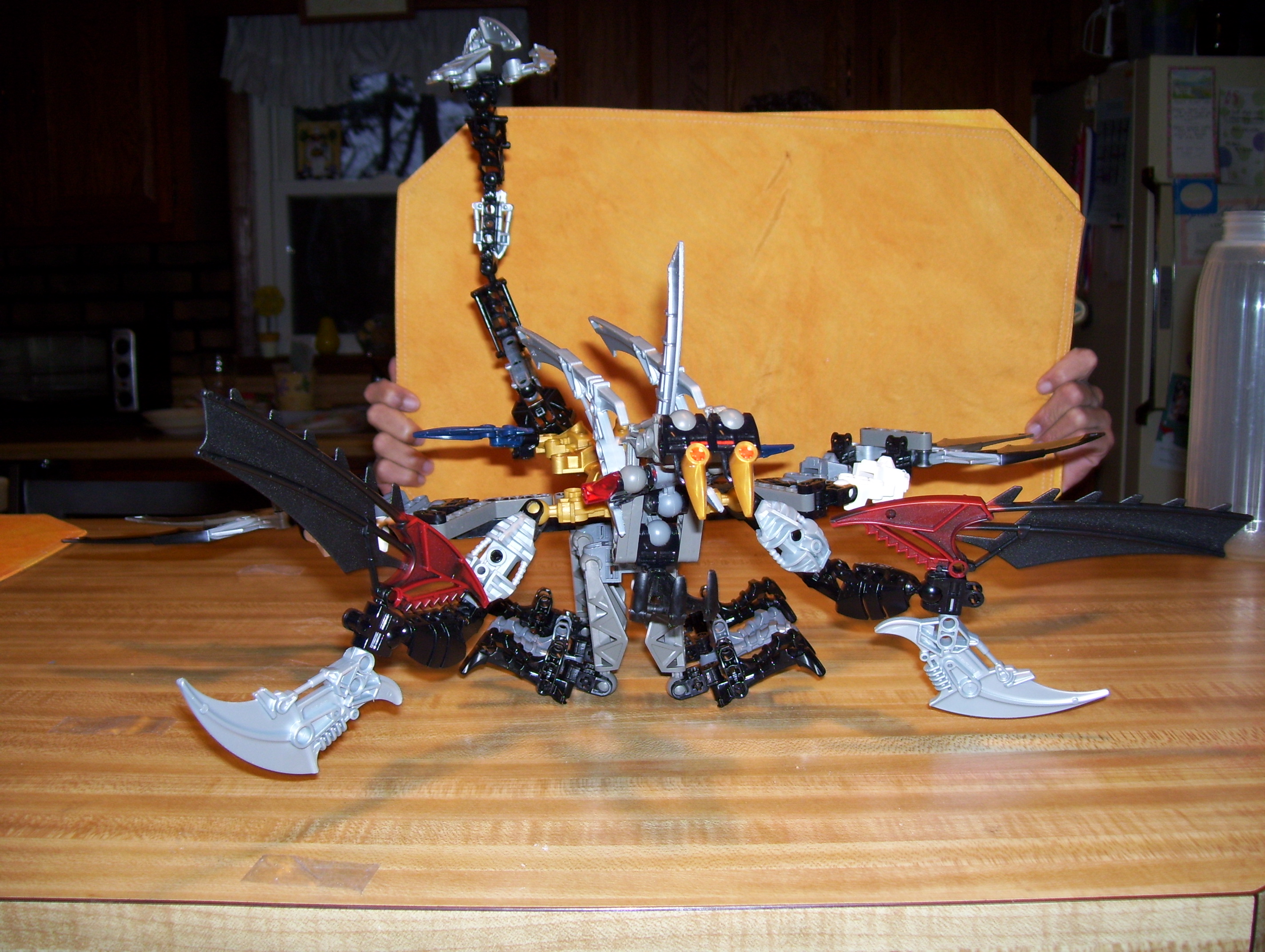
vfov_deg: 39.7
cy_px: 476
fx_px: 1317
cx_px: 632
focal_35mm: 36
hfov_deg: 51.3
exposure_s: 1/60
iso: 80
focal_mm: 6
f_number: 2.7
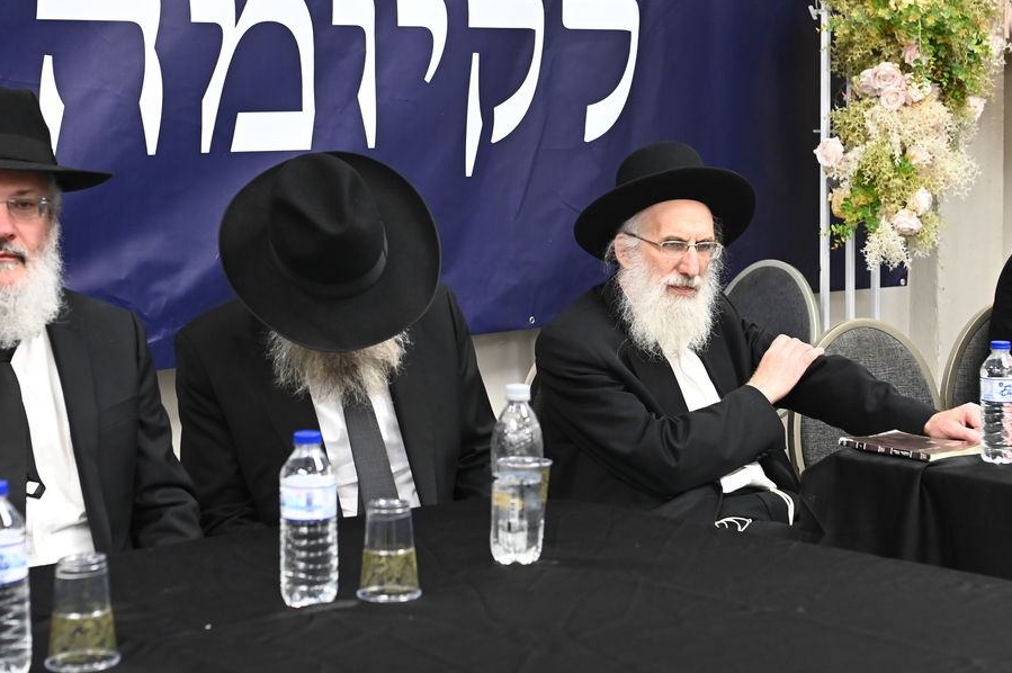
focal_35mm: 81
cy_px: 216
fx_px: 2275
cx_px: 529
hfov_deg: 25.1
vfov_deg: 16.8
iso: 2000
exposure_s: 1/160
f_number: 4.5
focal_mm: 52
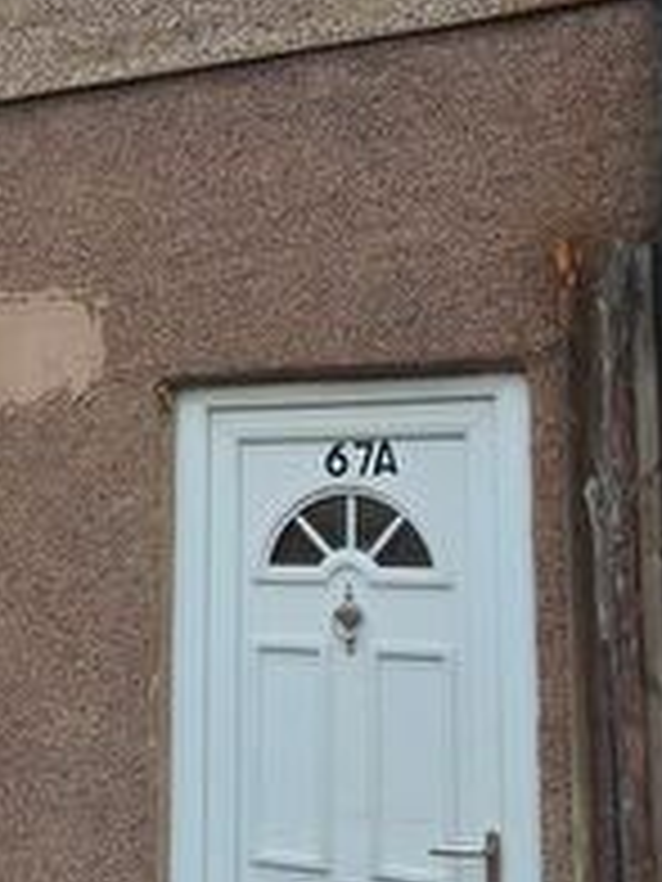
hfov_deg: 18.9
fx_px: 1912
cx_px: -54
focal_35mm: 75
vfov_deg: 25.8
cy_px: 272
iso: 32
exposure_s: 1/409
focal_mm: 2.91
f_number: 1.9
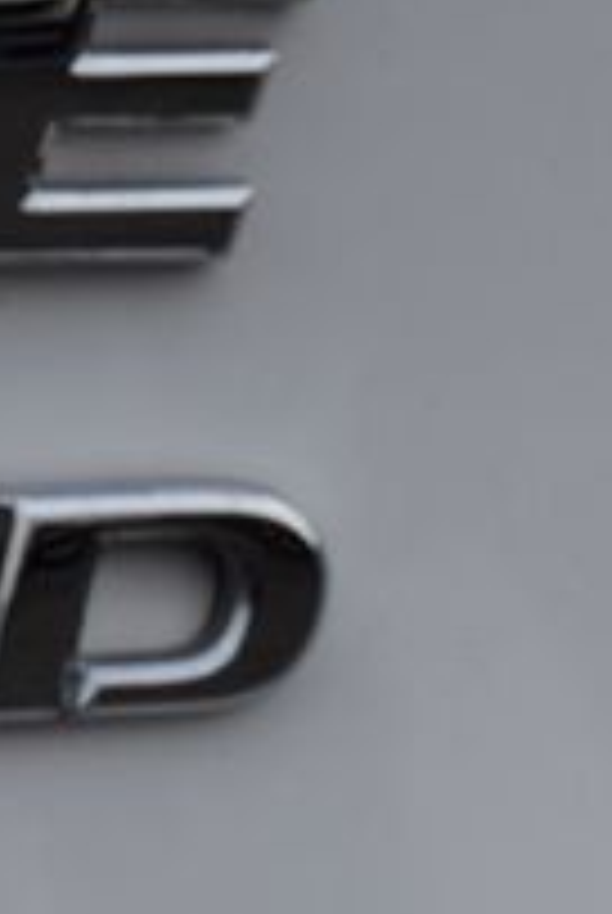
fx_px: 6596
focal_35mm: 260
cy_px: 468
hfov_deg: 5.2
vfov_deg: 7.9
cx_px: -522
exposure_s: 1/50
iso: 400
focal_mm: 55
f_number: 8
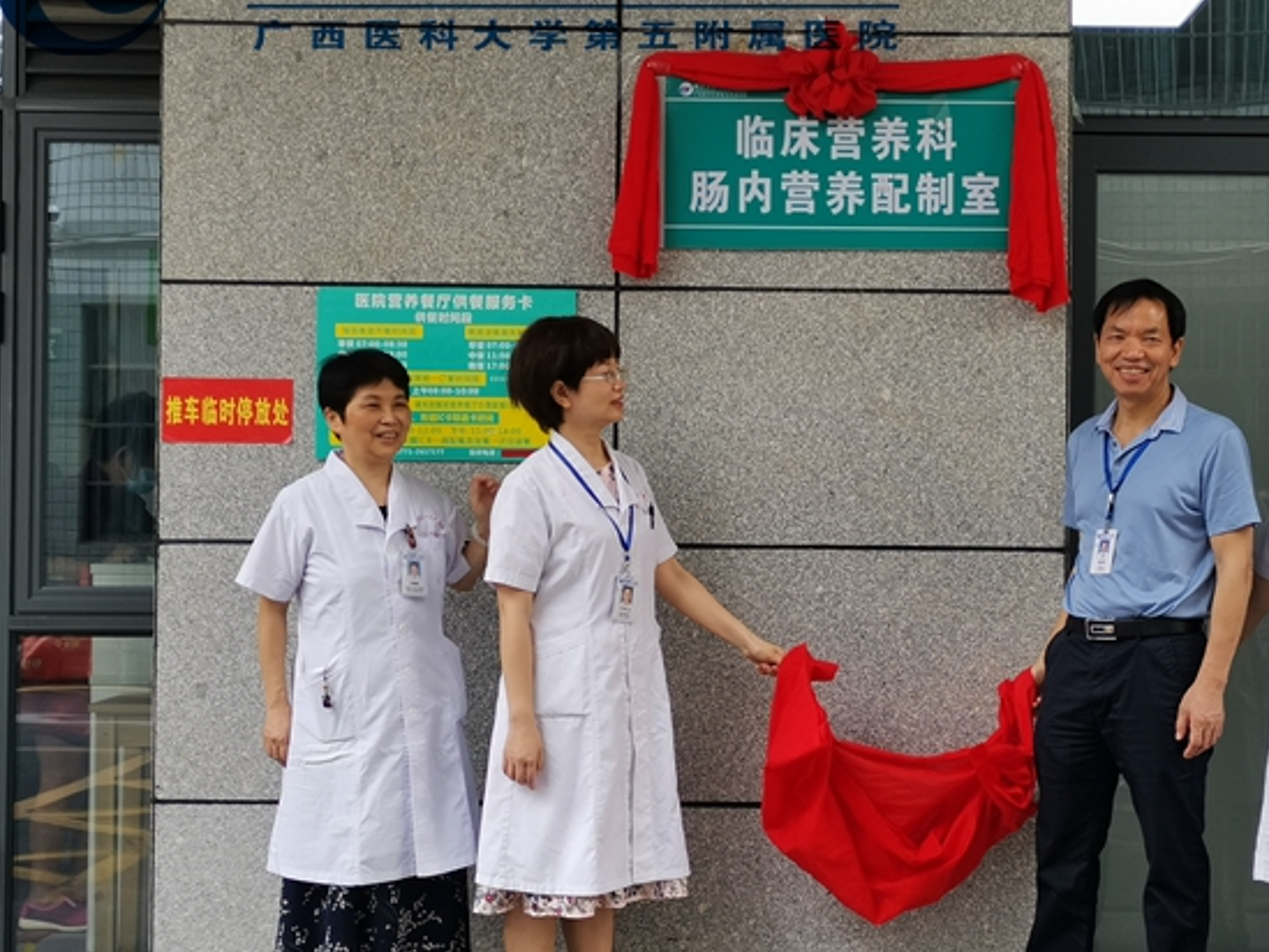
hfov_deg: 32.5
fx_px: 2163
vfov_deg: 24.8
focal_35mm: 59
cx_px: 793
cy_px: 499
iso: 50
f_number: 1.8
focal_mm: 4.75
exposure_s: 1/144
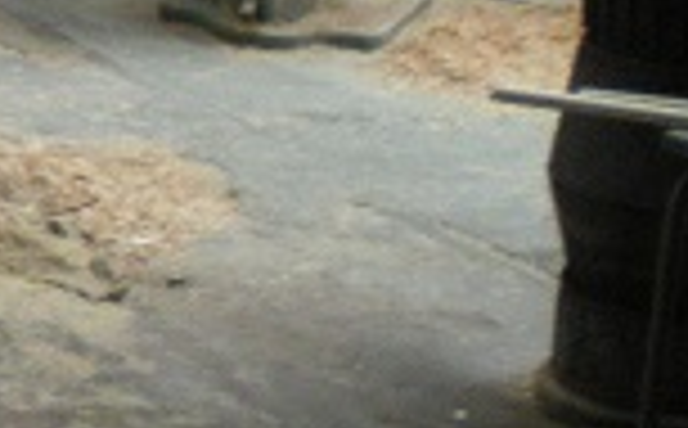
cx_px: -472
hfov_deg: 13.3
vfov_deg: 8.5
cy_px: -439
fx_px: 2714
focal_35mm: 145
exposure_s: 1/50
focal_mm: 6.3
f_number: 3.1
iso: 500
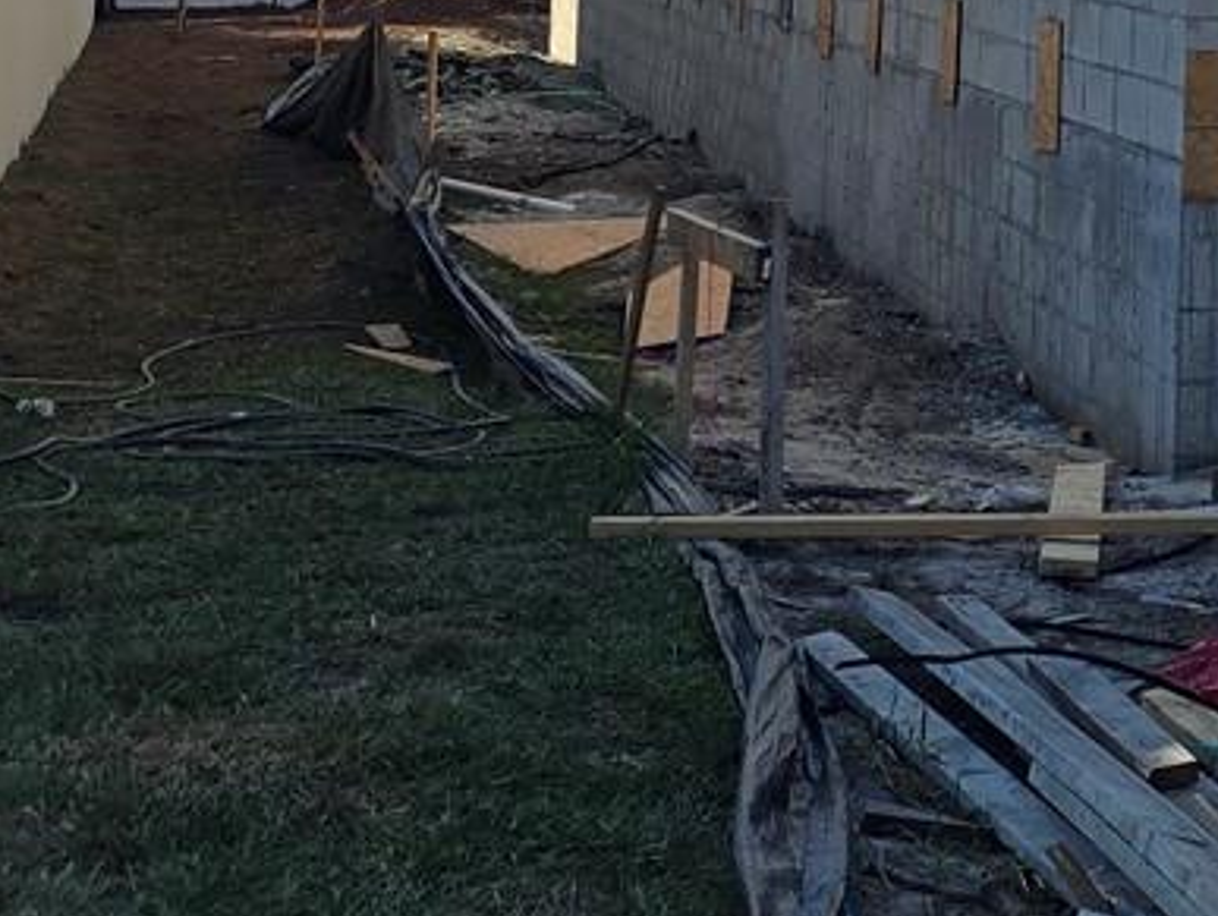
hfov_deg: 19.7
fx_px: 3346
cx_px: 1372
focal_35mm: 95
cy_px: -545
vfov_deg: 14.3
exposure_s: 1/714
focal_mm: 6.3
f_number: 1.7
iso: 12
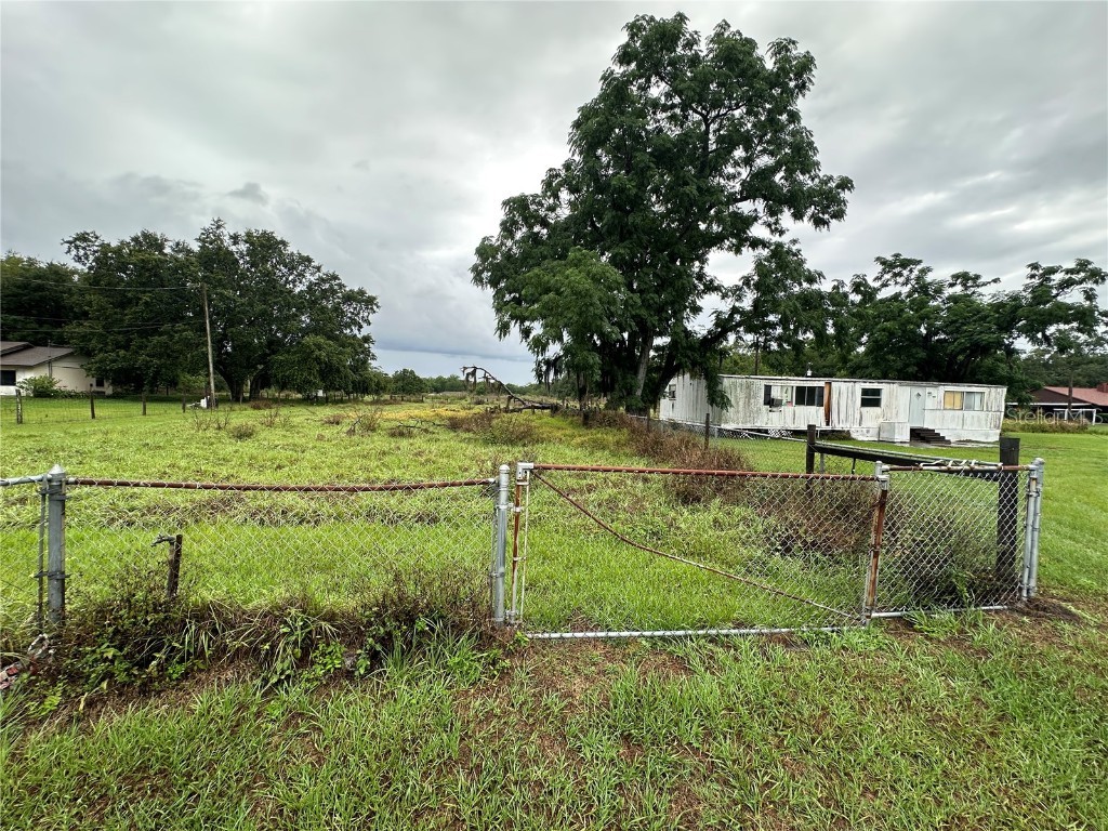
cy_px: 416
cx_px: 554
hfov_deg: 102.1
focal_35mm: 14
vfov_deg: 85.7
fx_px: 448
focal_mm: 2.22
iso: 40
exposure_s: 1/307
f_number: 2.2
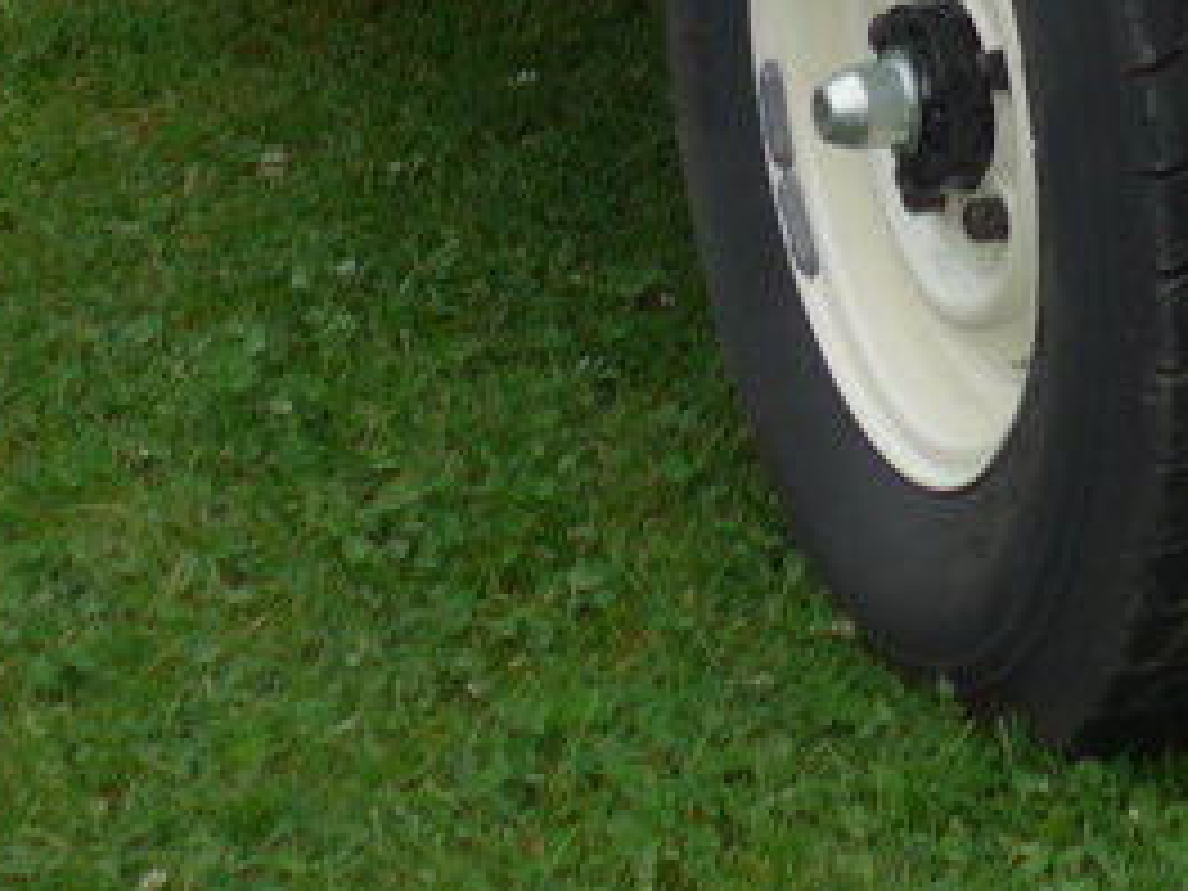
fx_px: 6864
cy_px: -1053
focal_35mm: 200
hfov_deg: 9.8
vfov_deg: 7.1
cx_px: 1408
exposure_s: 1/500
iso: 80
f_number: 2.8
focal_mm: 9
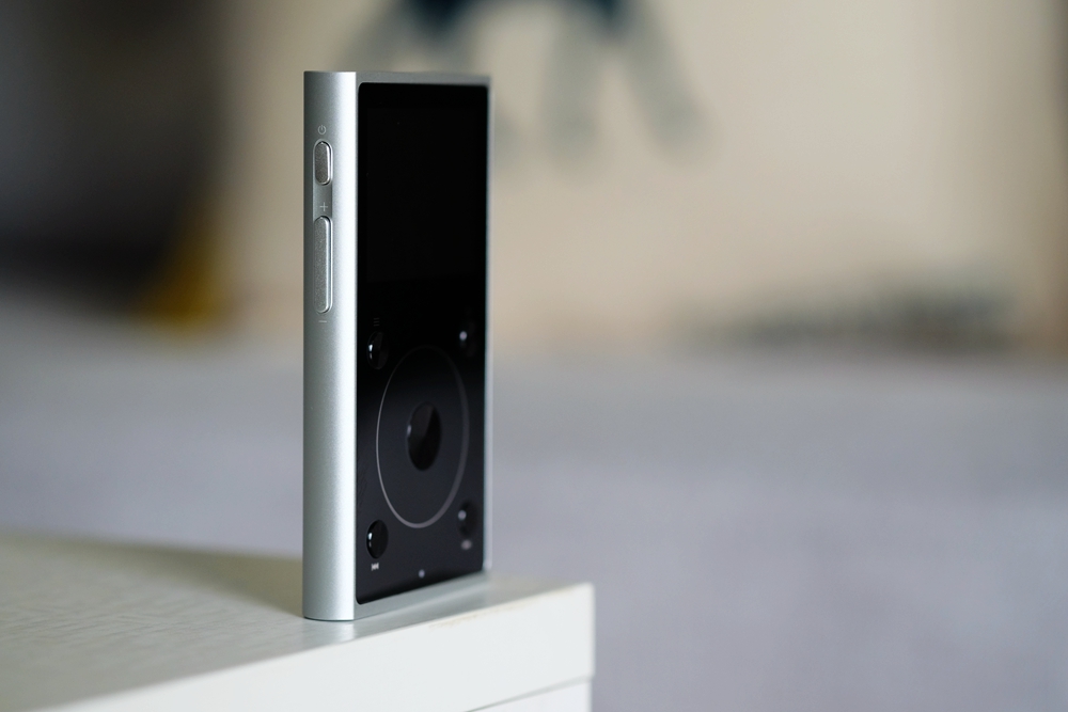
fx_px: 2670
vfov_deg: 15.2
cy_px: 356
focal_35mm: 90
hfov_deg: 22.6
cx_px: 534
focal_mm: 60
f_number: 2.8
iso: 500
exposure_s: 1/550
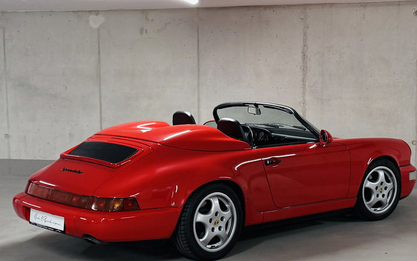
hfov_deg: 66.5
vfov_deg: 44.5
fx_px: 318
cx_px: 216
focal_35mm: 28
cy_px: 138
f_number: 1.78
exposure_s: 1/100
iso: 250
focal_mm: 6.76
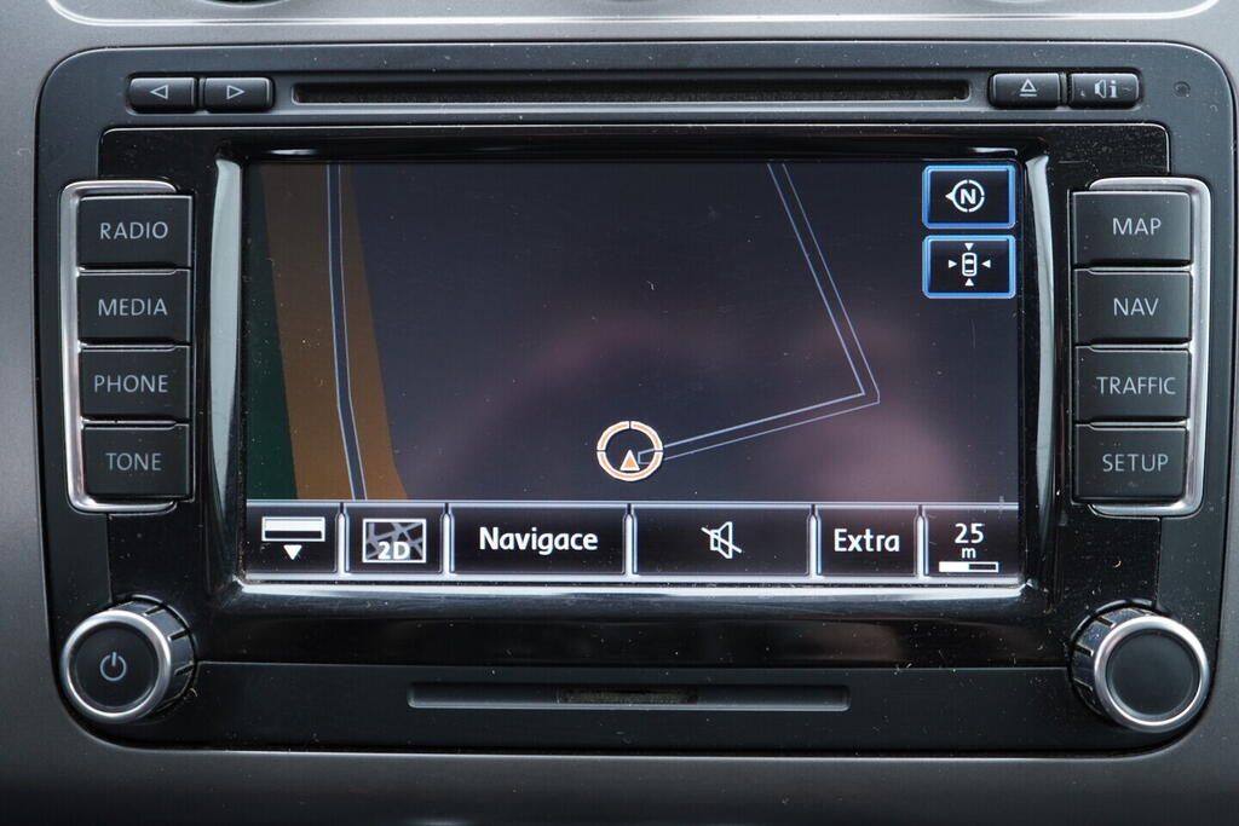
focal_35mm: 36
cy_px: 413
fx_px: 1239
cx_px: 620
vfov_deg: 36.9
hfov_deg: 53.1
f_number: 2.8
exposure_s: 1/40
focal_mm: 24
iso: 400
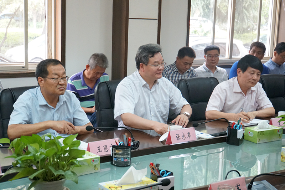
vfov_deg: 21.6
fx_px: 499
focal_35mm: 63
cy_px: 95
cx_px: 142
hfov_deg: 31.9
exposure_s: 1/160
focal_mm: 42
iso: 6400
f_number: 5
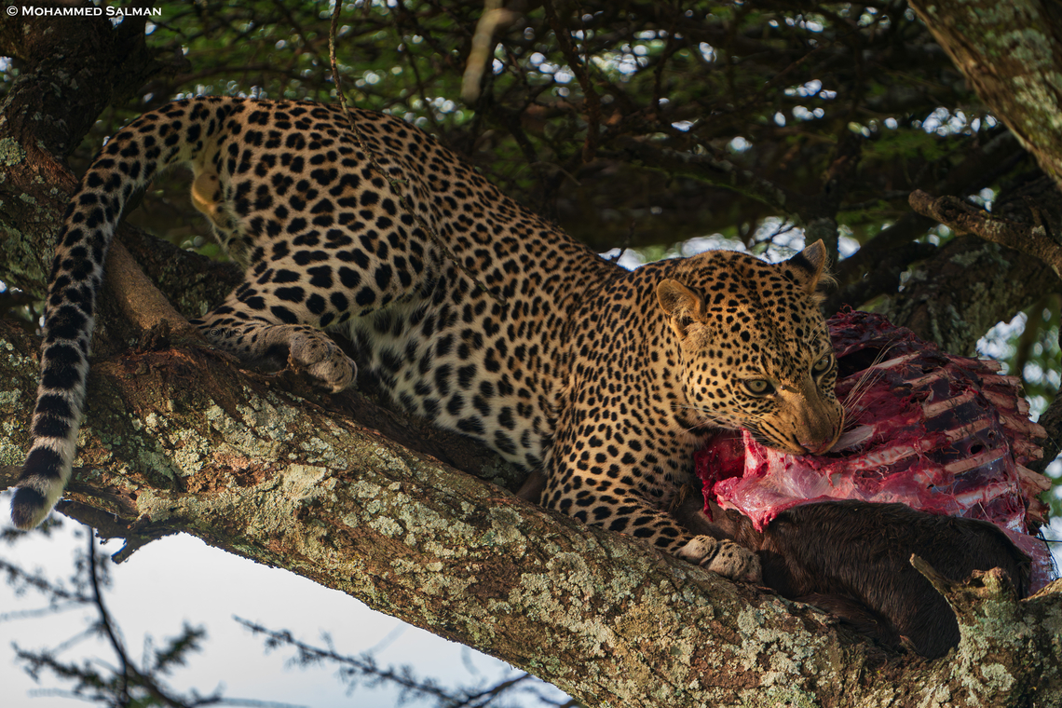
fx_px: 17522
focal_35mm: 594
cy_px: 354
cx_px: 531
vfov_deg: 2.3
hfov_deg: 3.5
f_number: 6.3
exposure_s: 1/160
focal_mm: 594
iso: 800
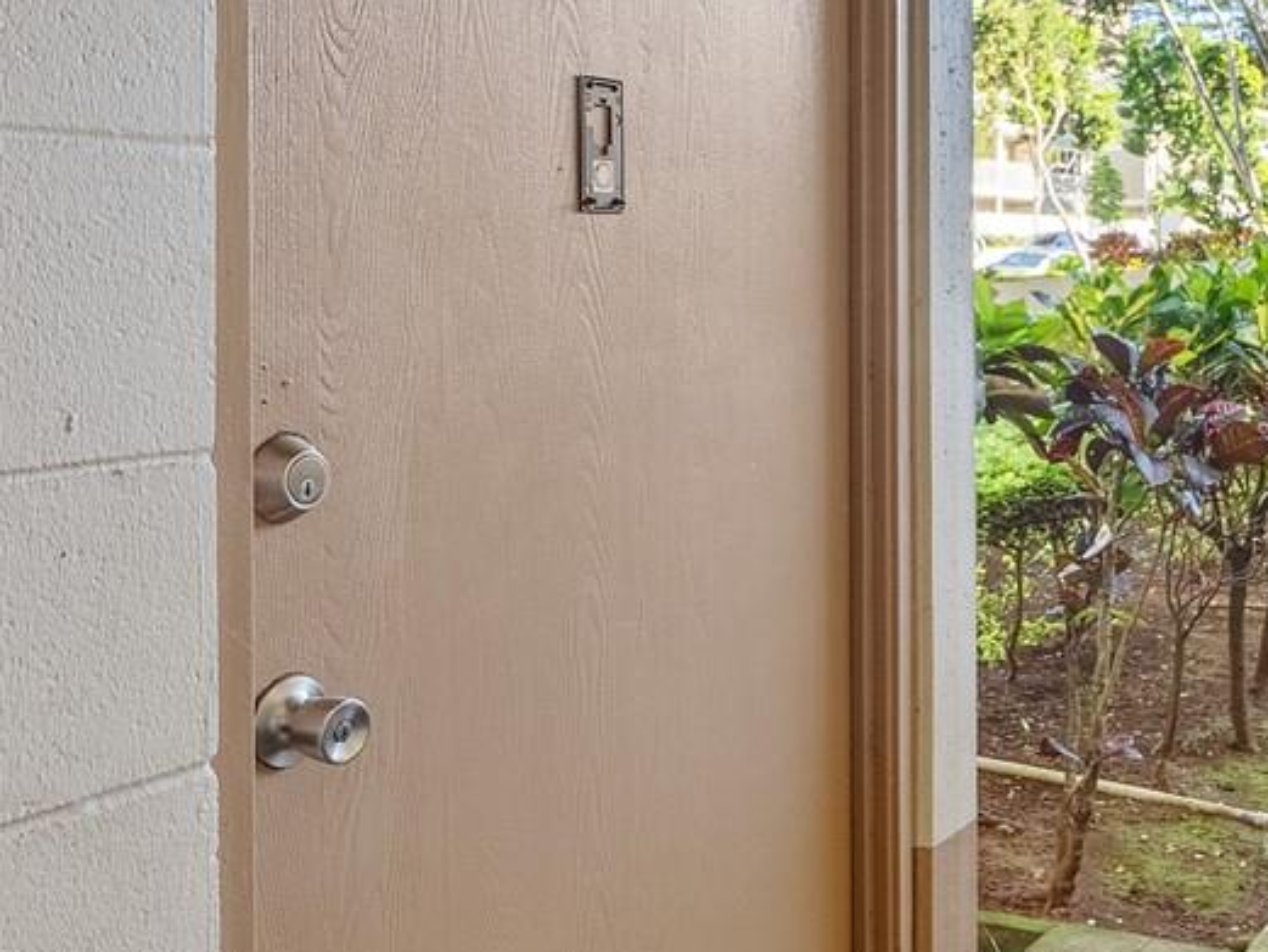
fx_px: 1575
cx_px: 1043
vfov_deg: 33.1
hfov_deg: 41.6
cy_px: 268
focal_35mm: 43
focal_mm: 7
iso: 250
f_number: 4
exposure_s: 1/1000
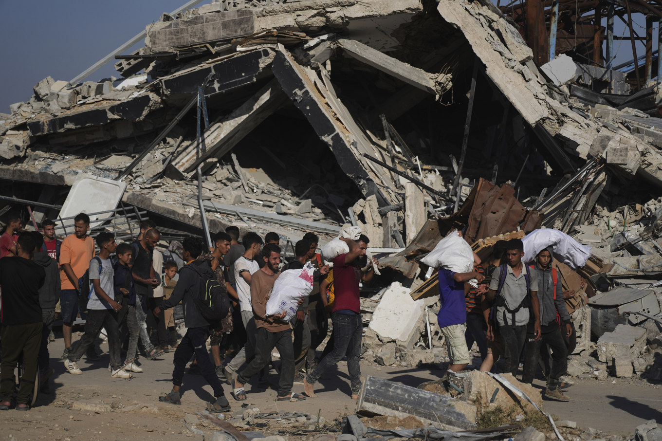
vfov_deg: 13.0
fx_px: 1930
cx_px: 331
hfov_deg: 19.5
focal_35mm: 105
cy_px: 220
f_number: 4
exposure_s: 1/4000
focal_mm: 105
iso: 100
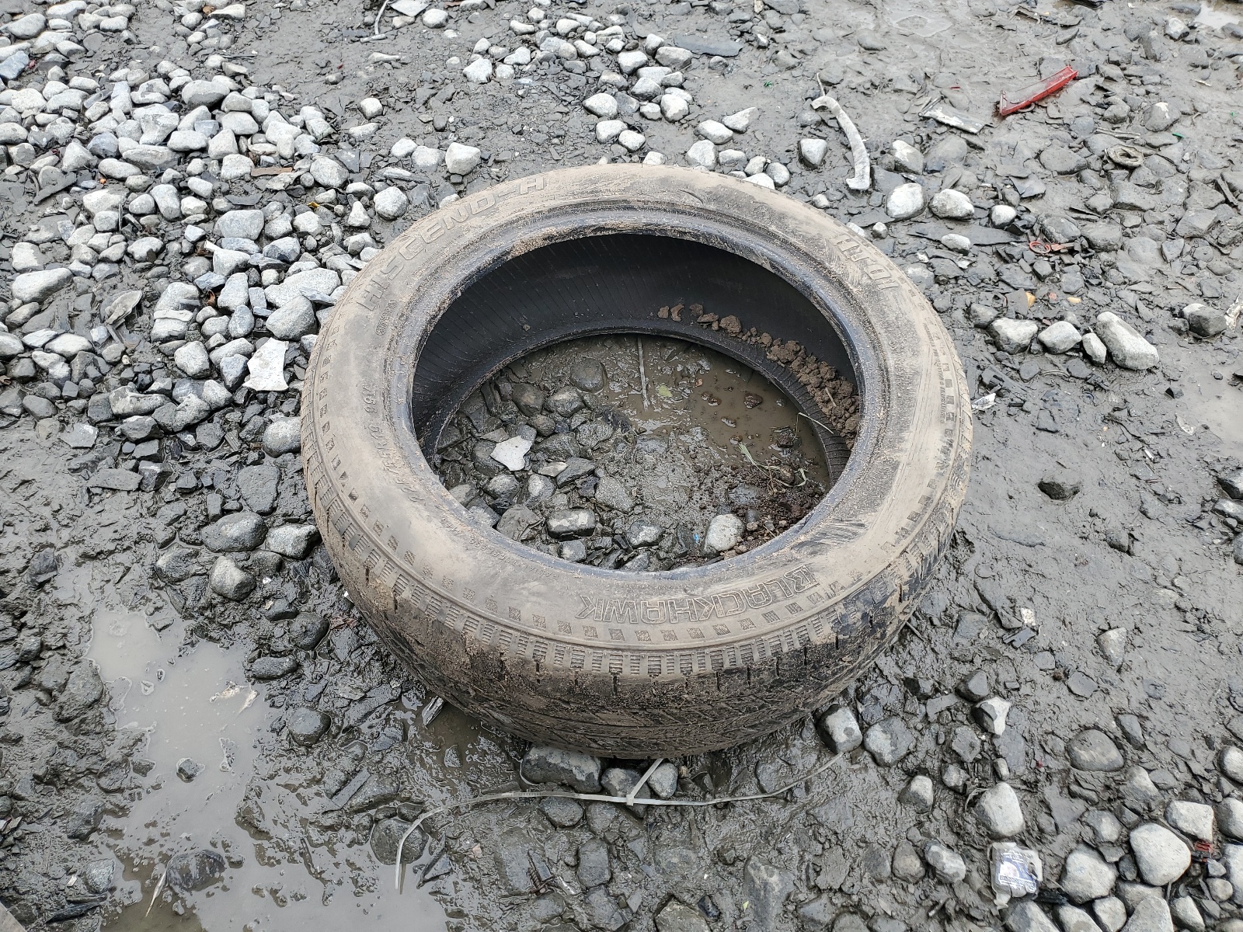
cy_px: 466
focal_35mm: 26
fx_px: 934
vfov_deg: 53.1
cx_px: 622
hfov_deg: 67.3
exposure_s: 1/667
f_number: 1.5
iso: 50
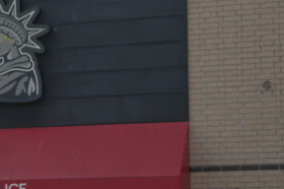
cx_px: -36
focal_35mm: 155
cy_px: 133
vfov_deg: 8.8
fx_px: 1224
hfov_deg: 13.0
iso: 125
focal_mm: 43.6
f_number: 2.8
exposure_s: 1/125
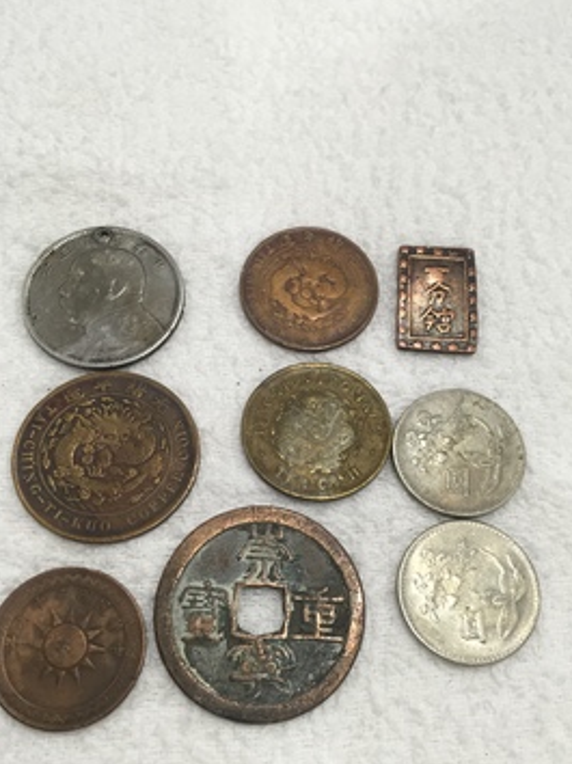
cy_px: 413
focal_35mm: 35
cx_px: 309
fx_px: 772
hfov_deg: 40.6
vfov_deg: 52.6
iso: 40
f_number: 2.2
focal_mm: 4.15
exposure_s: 1/30
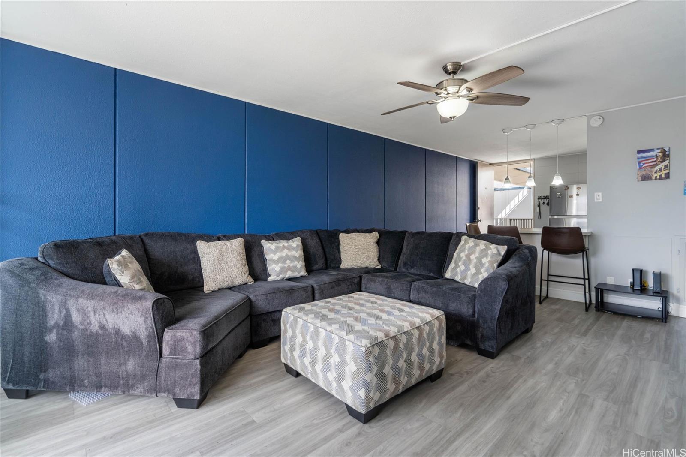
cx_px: 343
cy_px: 228
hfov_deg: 96.7
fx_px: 305
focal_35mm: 16
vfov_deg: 73.7
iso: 250
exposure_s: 1/30
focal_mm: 16
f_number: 8
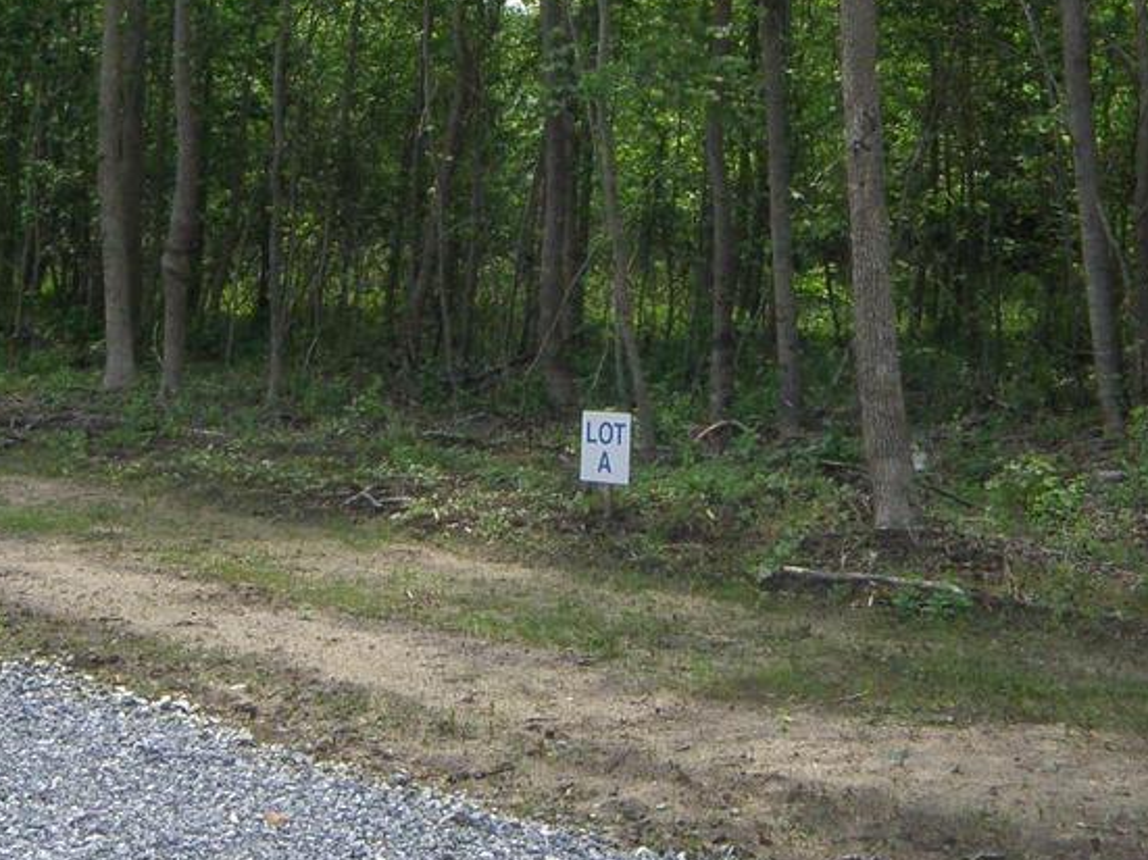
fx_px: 2255
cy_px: -69
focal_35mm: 68
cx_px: 656
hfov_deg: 28.5
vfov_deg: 20.7
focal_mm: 4.6
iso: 64
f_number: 5.6
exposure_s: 1/125
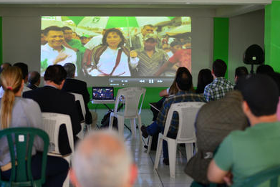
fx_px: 498
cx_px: 125
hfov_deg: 31.4
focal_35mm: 64
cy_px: 112
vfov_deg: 21.2
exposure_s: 1/200
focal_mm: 50
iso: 1000
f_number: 1.8
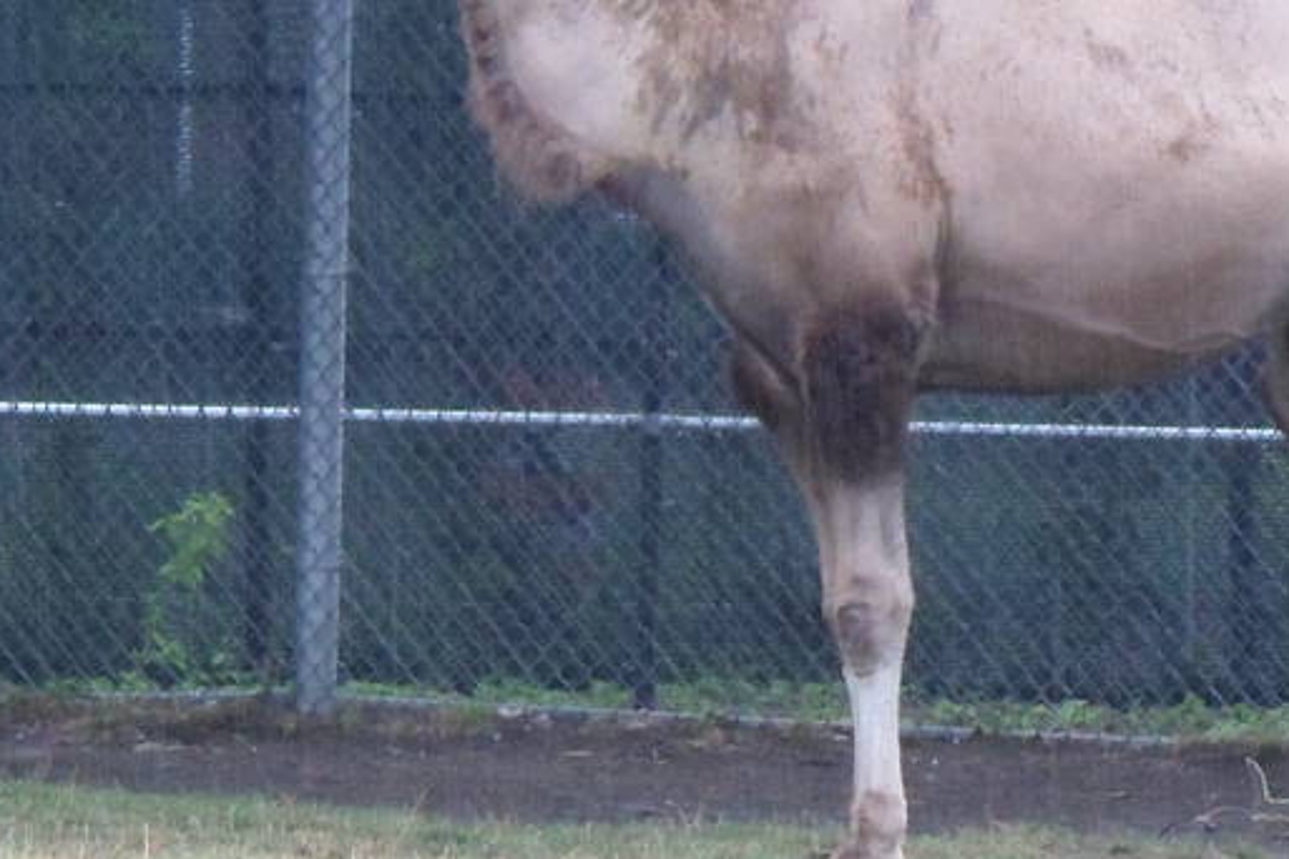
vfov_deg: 2.6
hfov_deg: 3.9
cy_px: 362
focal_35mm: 526
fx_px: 18832
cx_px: 699
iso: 320
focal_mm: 28.7
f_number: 5.5
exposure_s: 1/60
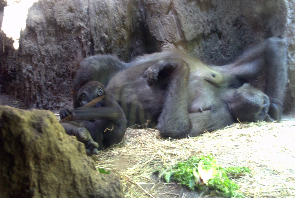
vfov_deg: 28.2
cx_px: 148
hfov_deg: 41.1
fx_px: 394
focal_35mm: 48
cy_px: 99
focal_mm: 32
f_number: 4.2
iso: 1600
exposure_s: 1/13
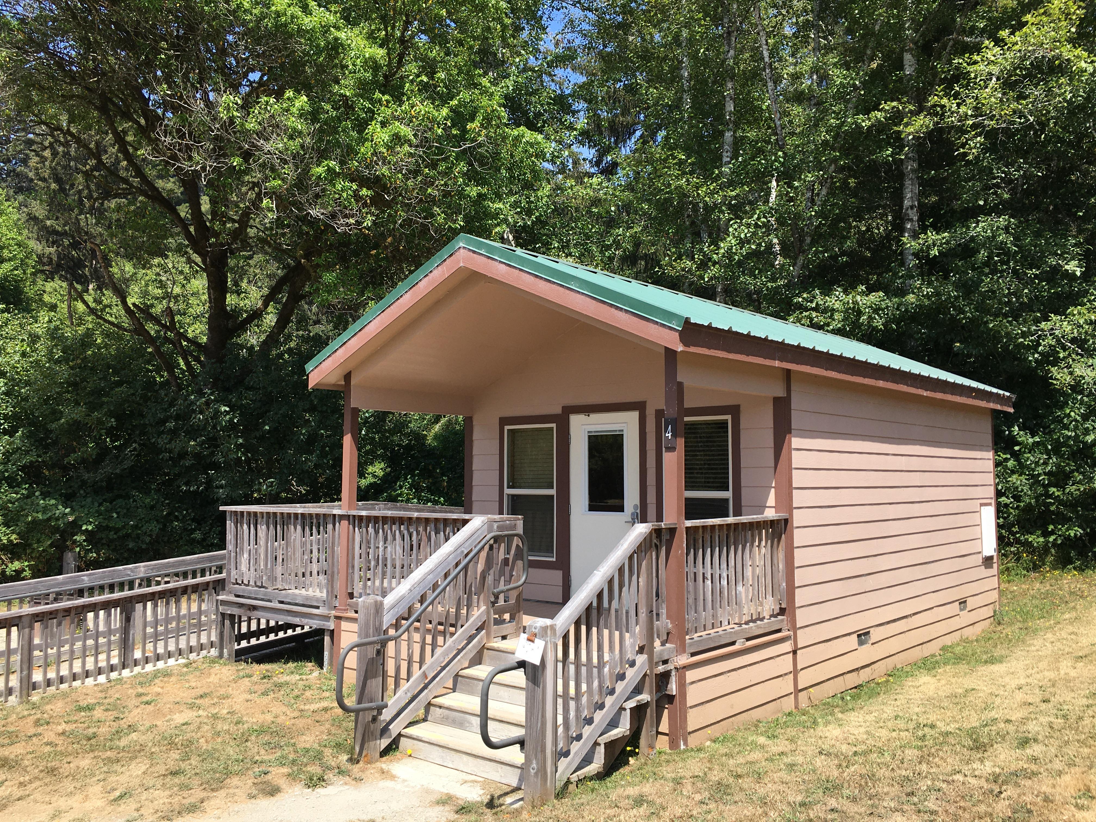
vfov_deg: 48.2
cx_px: 548
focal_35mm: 29
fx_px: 918
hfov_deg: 61.7
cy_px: 411
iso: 25
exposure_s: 1/785
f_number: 2.2
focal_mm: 4.15
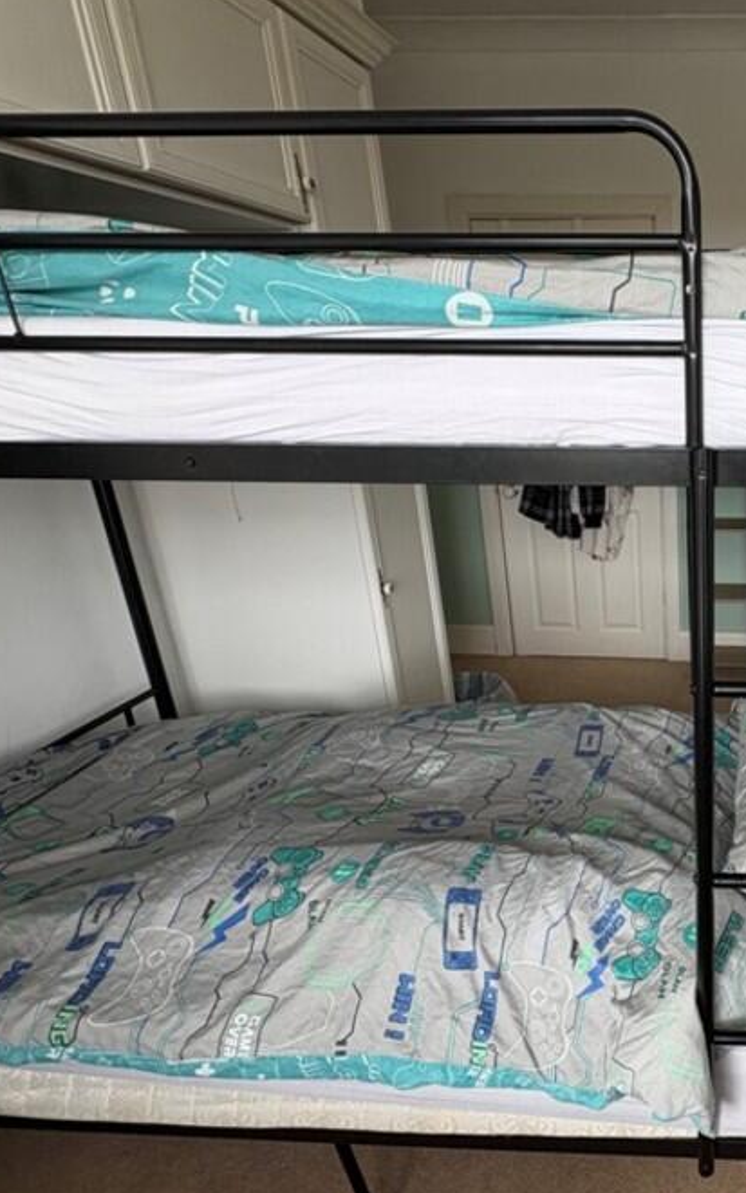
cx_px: 730
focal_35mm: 23
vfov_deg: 77.1
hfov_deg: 45.5
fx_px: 748
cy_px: 625
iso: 80
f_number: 2.2
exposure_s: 1/100
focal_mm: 2.22
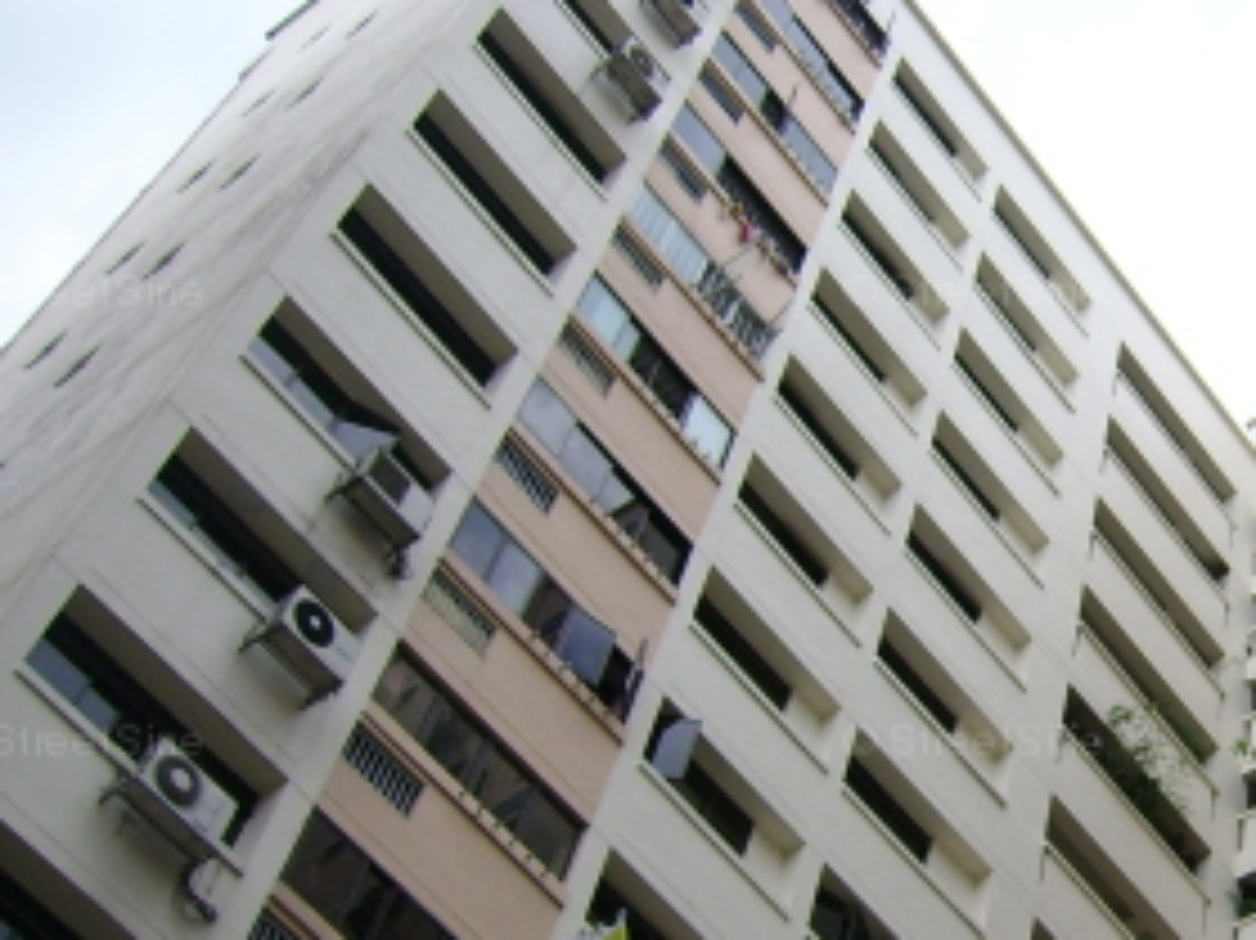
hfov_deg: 27.0
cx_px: 1179
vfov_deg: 21.0
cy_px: 747
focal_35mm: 69
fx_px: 2503
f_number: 2.8
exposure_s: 1/648
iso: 50
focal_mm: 5.95
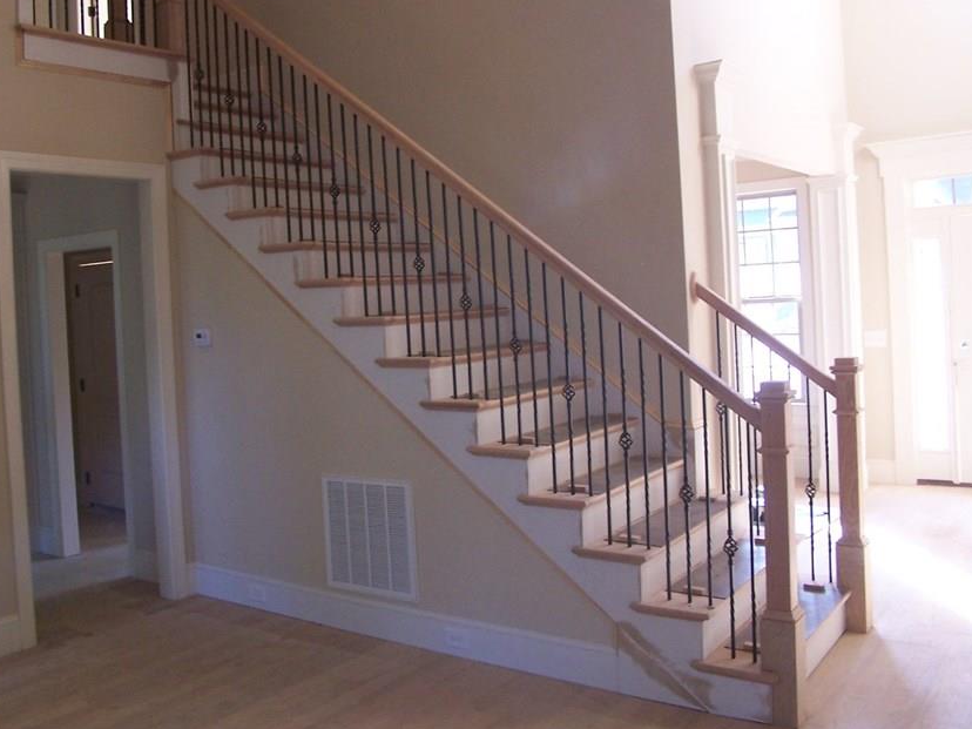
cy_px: 301
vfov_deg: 30.8
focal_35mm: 47
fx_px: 1320
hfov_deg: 40.4
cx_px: 434
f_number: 2.8
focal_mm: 6.3
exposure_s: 1/20
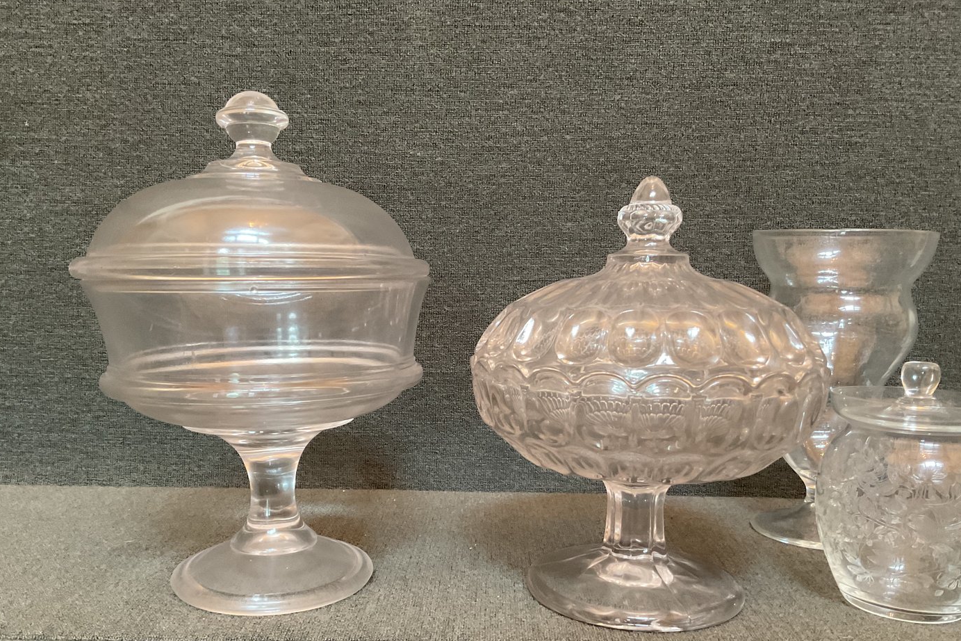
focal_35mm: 33
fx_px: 881
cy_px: 392
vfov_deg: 39.8
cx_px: 461
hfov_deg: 57.2
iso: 200
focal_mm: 3
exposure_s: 1/33
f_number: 1.8
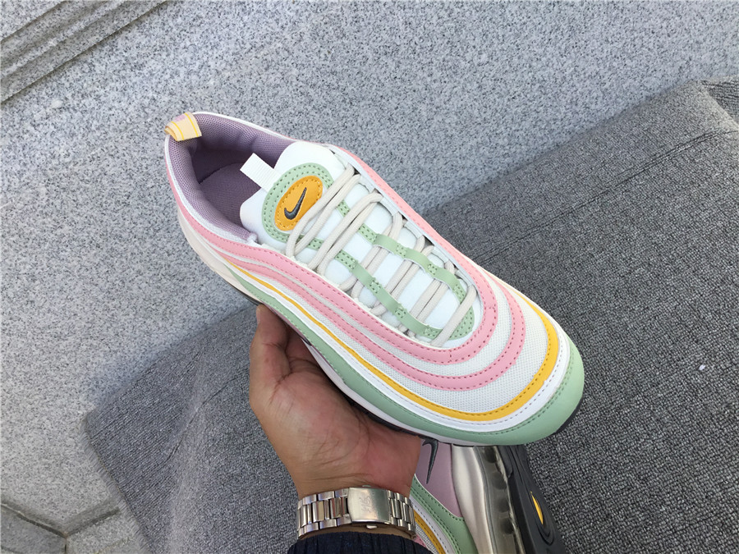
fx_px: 662
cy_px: 277
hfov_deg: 58.4
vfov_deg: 45.4
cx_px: 370
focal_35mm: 31
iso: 25
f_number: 2.4
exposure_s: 1/590
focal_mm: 3.3
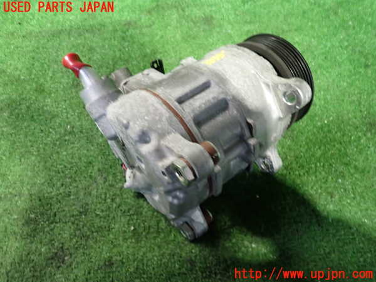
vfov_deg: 54.9
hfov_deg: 69.4
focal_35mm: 25
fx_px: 272
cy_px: 141
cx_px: 188
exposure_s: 1/30
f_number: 2
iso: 800
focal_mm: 4.5
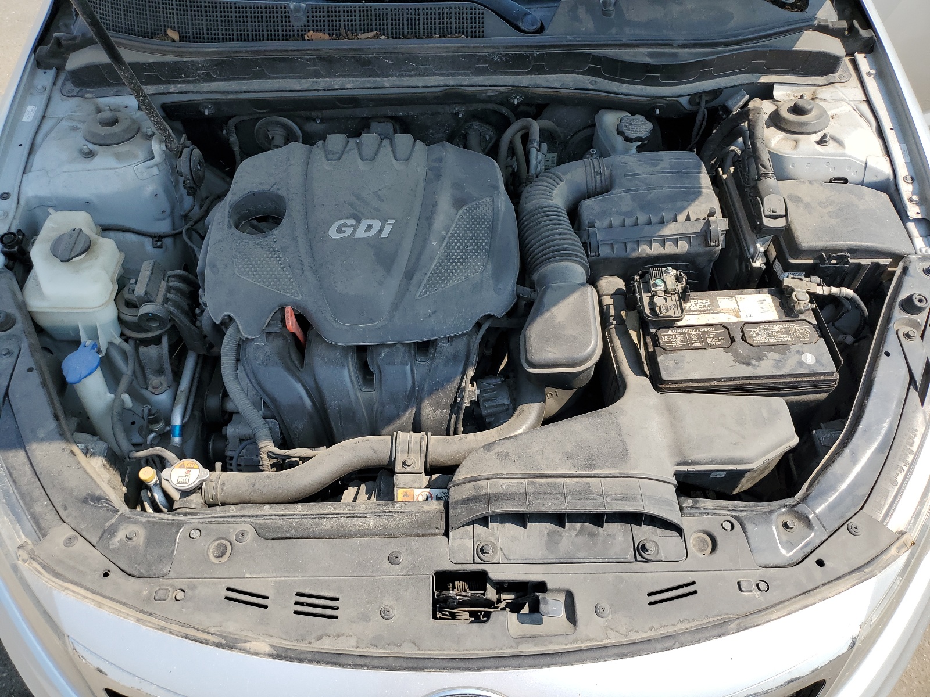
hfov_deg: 67.3
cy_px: 348
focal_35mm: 26
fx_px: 699
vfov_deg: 53.1
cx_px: 465
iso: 50
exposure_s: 1/1667
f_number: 1.5
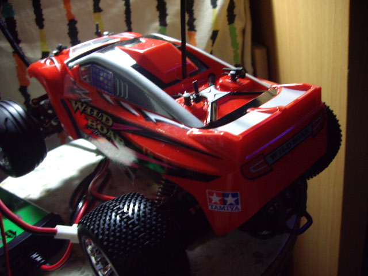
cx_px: 184
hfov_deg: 49.0
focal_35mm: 38
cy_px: 138
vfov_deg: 37.7
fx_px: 404
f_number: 2.7
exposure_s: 1/4
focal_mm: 6.2
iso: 200
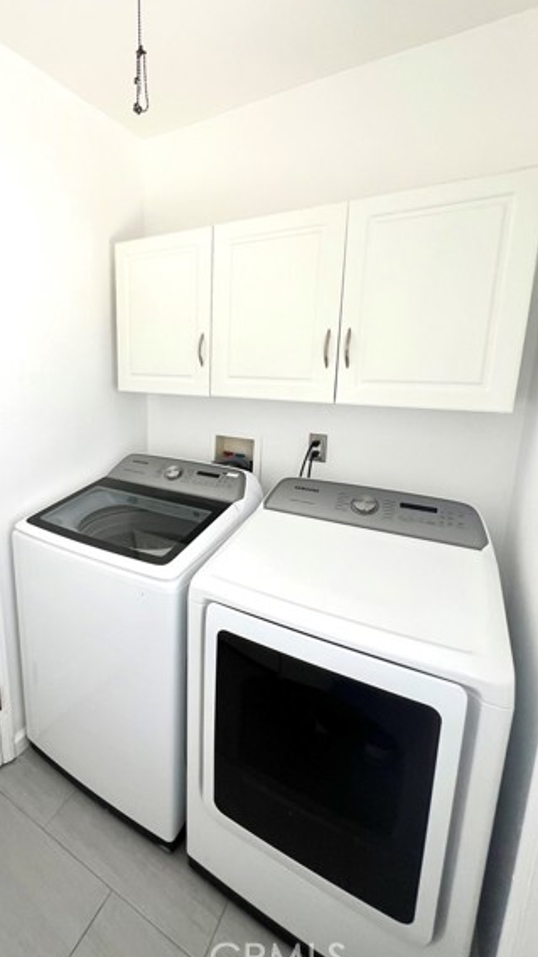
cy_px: 442
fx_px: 406
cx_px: 162
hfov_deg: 64.6
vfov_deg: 99.2
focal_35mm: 16
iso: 50
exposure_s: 1/99
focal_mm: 1.57
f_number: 1.8
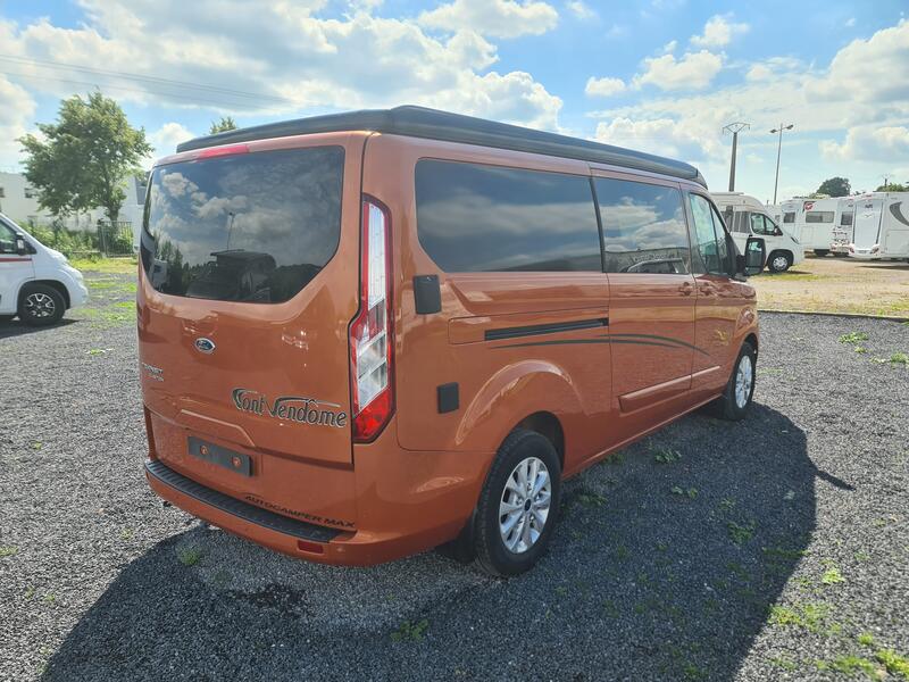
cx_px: 454
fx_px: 656
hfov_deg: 69.4
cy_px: 341
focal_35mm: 25
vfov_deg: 54.9
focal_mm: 7
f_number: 1.8
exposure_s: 1/622
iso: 50
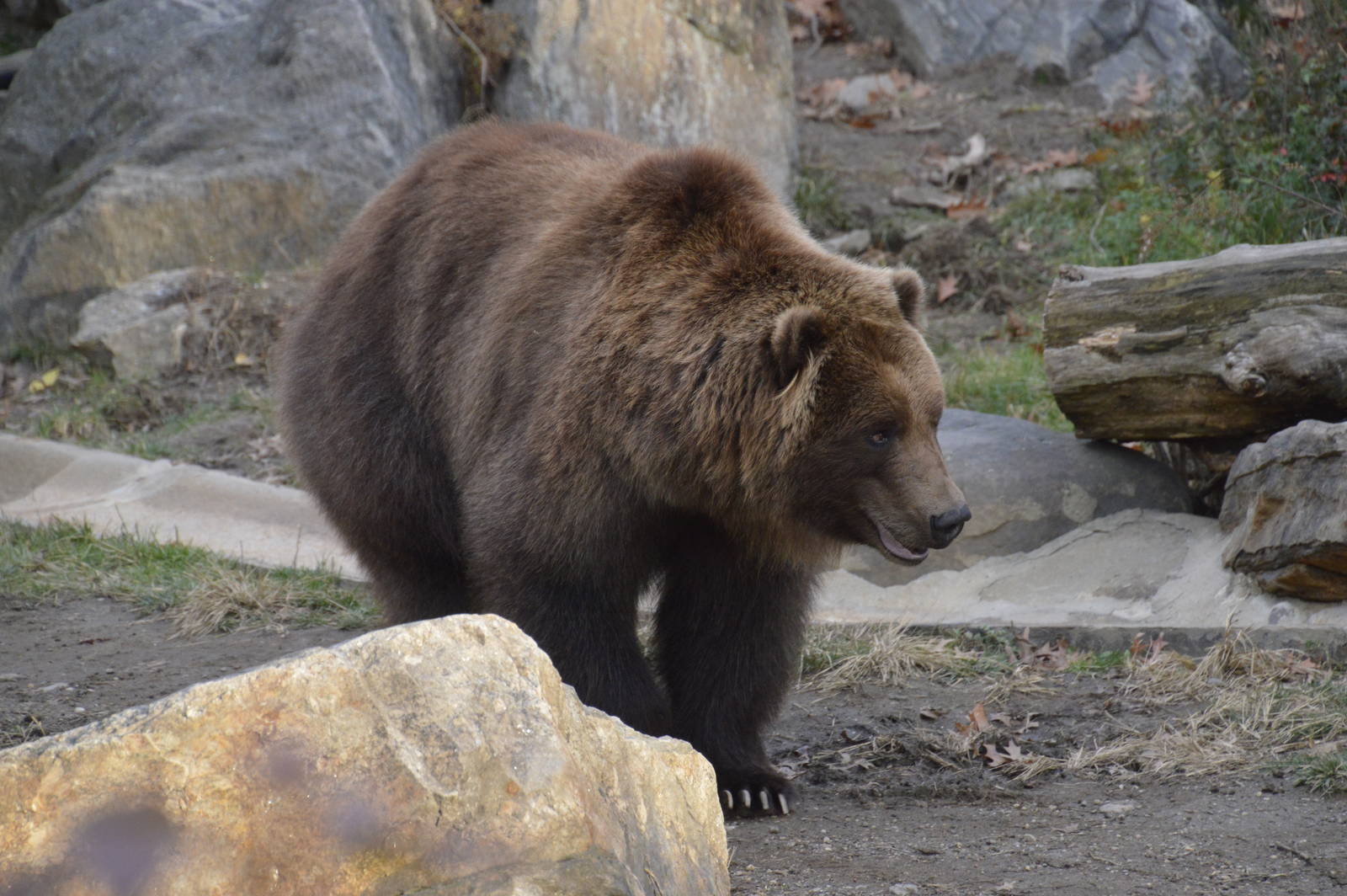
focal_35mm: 210
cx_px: 674
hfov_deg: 9.8
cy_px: 448
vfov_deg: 6.5
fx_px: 7851
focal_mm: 140
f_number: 6
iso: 1400
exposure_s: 1/500
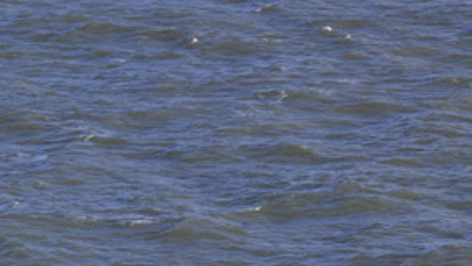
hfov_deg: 4.5
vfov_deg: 2.6
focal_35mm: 476
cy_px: 374
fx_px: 5962
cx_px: -141
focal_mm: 145
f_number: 11
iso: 320
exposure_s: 1/500
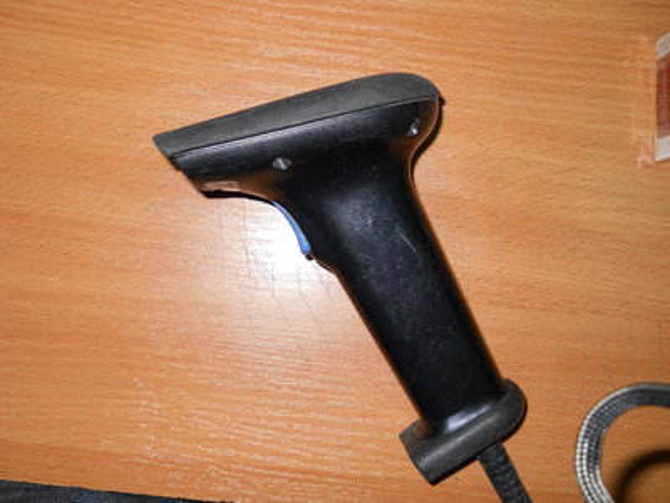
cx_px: 335
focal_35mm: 41
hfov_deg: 45.8
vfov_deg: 35.1
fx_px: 794
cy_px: 252
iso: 80
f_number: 3.1
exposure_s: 1/30
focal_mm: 6.72
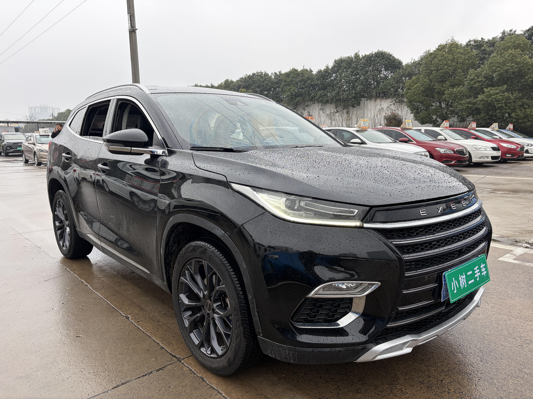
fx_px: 400
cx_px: 266
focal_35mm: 26
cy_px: 200
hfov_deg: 67.3
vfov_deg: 53.1
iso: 50
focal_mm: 5.96
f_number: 1.6
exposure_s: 1/343
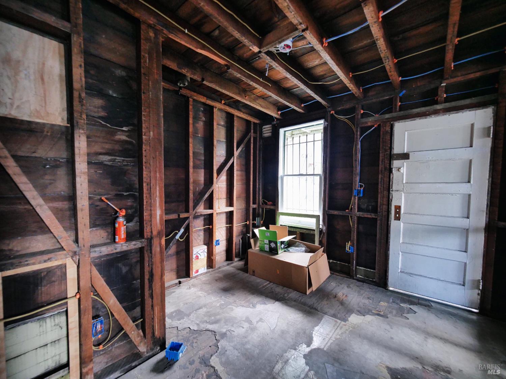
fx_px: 205
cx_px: 253
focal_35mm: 14
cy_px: 190
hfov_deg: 102.1
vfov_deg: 85.7
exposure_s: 1/80
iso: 800
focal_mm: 7
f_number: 2.8
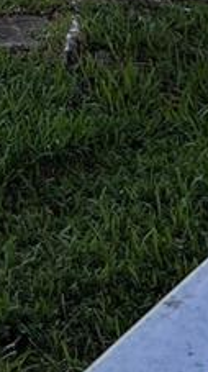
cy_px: -270
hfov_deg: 7.0
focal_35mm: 150
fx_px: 1477
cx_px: -480
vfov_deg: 13.1
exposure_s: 1/797
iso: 50
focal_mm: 5.7
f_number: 1.5
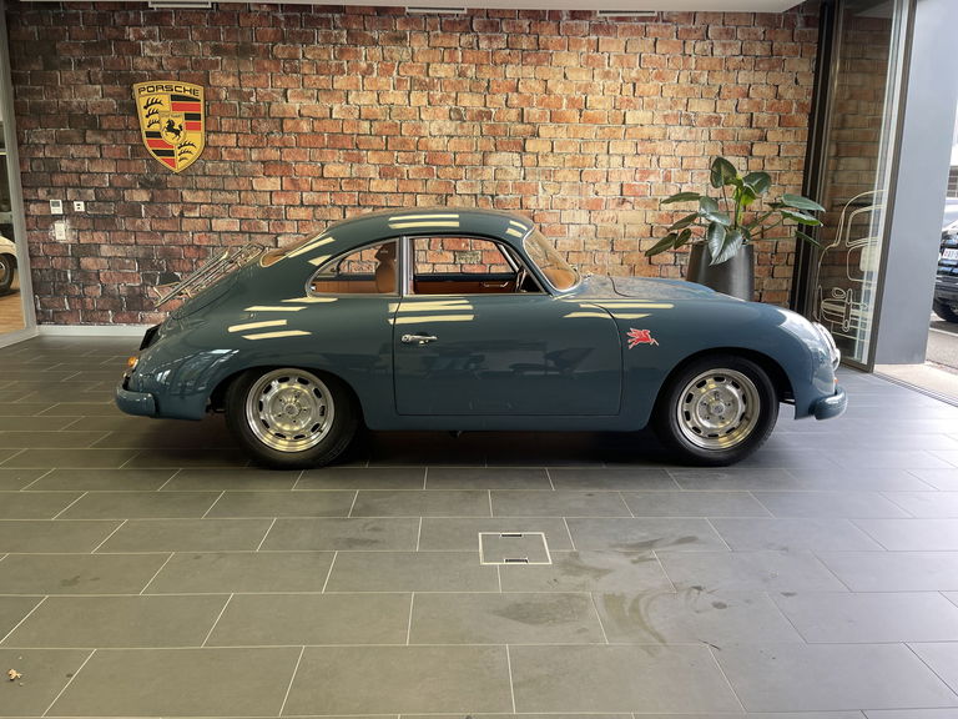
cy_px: 360
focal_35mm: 25
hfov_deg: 69.4
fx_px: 692
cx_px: 479
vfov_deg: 54.9
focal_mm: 5.1
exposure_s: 1/100
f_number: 1.6
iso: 64
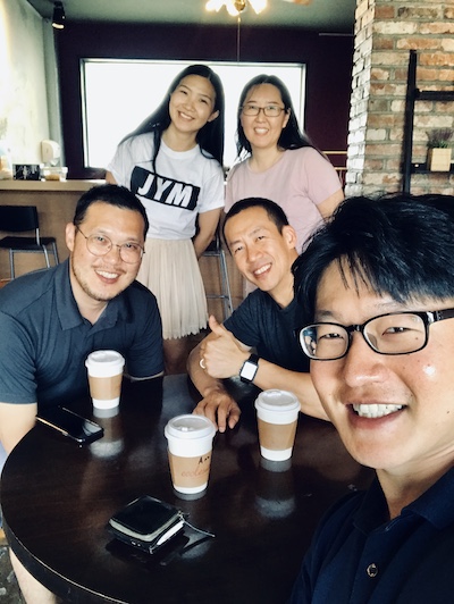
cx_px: 227
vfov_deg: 56.8
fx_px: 559
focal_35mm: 32
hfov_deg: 44.2
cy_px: 302
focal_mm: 2.87
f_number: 2.2
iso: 64
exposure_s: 1/30
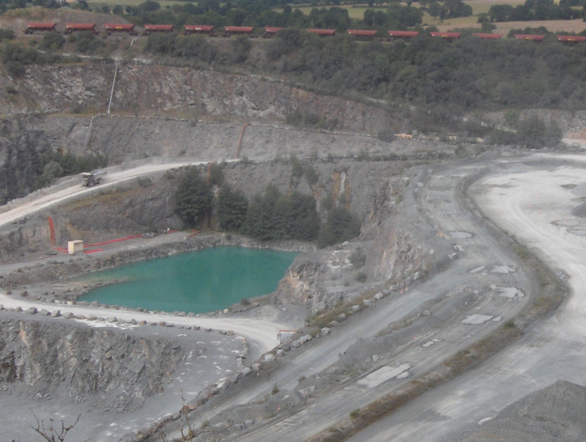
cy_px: 274
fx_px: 1373
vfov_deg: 18.2
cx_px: 462
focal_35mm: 81
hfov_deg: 23.8
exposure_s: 1/775
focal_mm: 8
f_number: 4.8
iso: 100
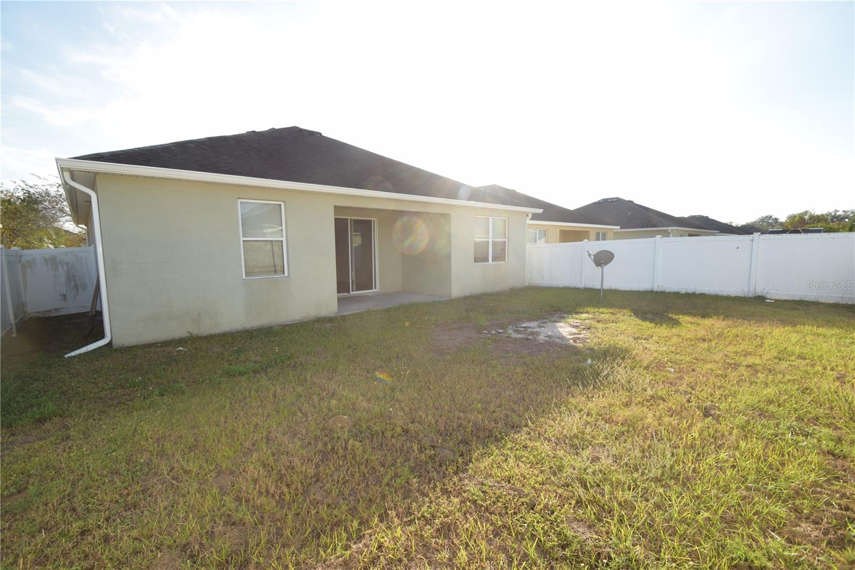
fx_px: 356
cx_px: 428
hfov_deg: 100.4
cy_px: 285
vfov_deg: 77.3
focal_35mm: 15
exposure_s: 1/200
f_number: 6.3
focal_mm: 10
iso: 100
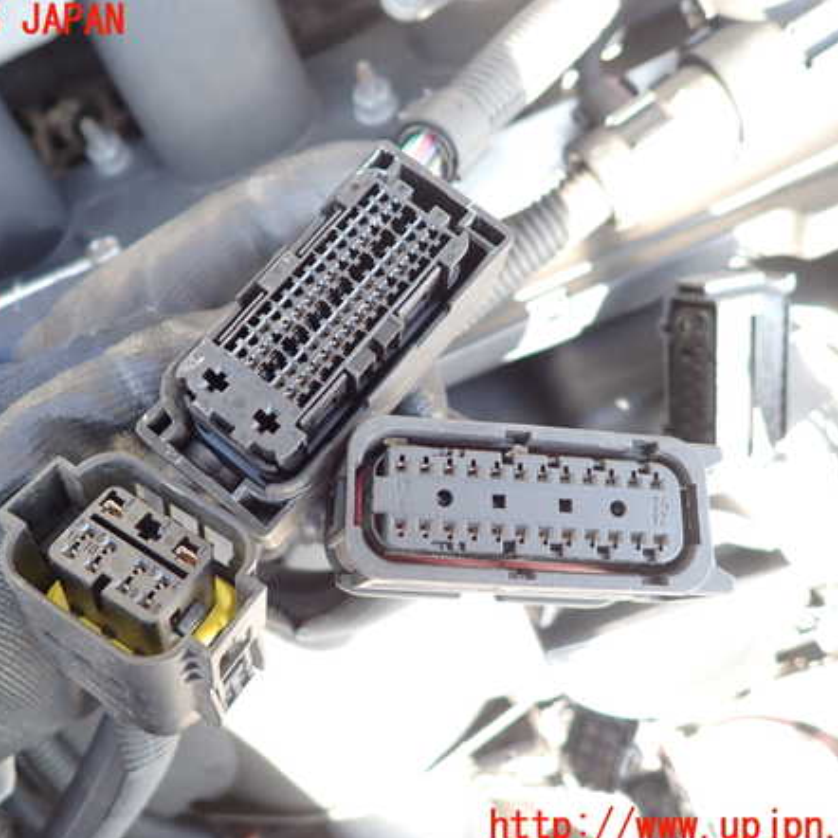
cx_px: 349
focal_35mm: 30
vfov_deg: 54.0
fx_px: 822
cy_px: 425
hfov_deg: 53.8
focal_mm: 4.5
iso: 100
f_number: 2
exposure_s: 1/60
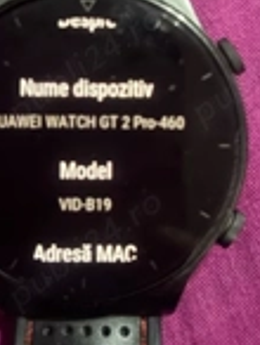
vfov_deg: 27.1
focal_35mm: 71
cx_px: 132
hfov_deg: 20.8
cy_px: 95
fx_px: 709
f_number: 1.6
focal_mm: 5.96
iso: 800
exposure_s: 1/17
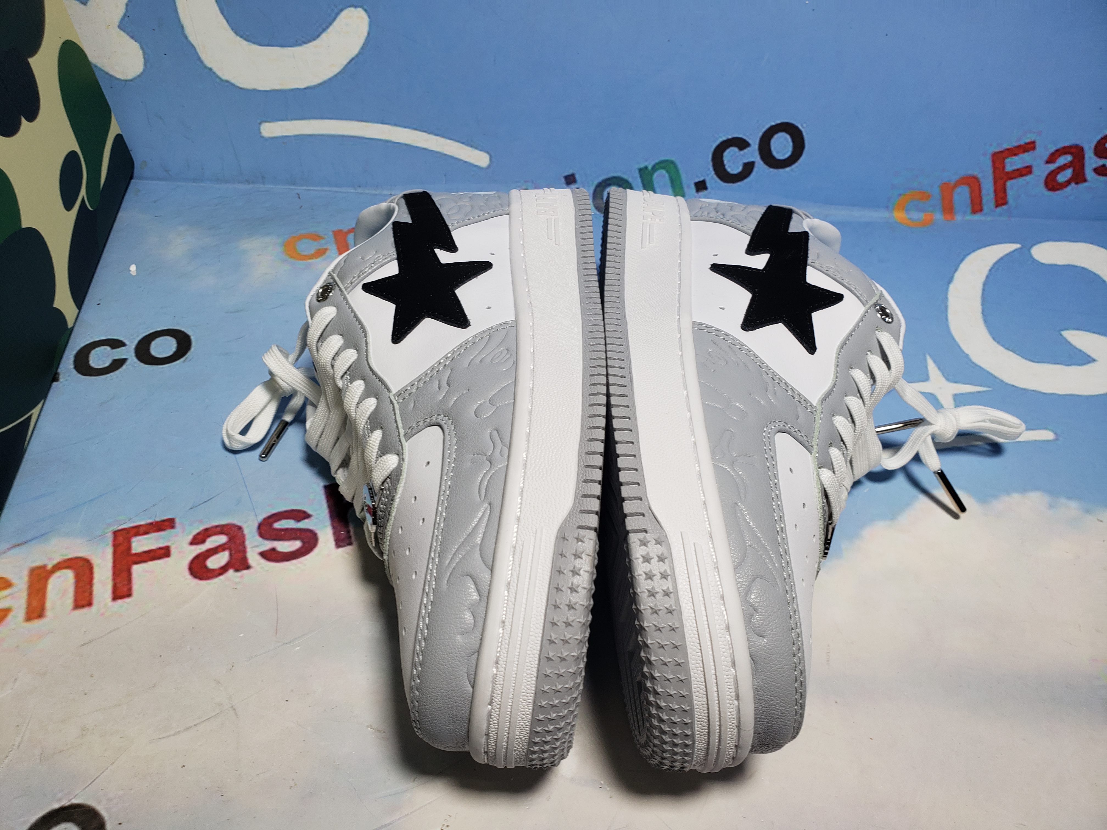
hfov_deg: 67.3
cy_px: 415
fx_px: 831
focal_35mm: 26
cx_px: 554
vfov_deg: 53.1
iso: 50
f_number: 2.4
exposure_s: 1/243
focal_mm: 4.3
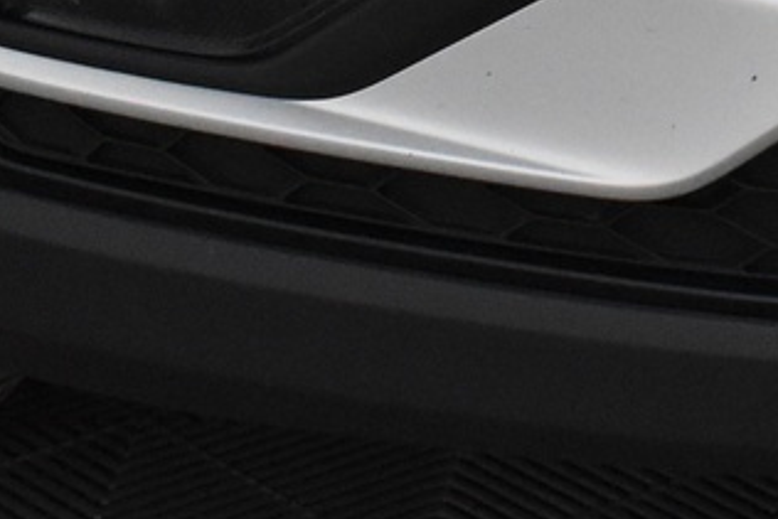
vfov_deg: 6.0
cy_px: -489
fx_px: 4812
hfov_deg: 9.1
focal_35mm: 223
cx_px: 1018
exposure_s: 1/160
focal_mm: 29
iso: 3200
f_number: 6.3
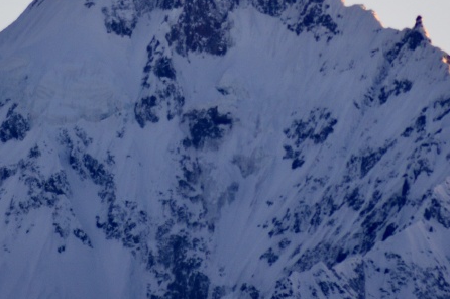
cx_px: 184
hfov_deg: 1.7
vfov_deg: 1.1
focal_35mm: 1210
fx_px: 15103
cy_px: -49
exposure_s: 1/160
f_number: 5.6
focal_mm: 300
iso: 250
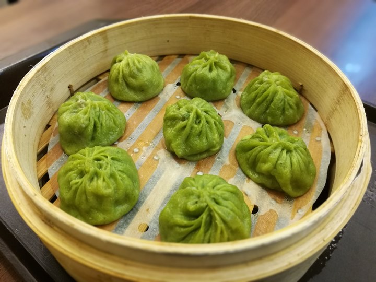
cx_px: 188
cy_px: 141
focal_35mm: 27
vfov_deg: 51.4
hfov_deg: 65.3
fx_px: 293
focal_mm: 4.5
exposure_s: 1/30
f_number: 4
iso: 400
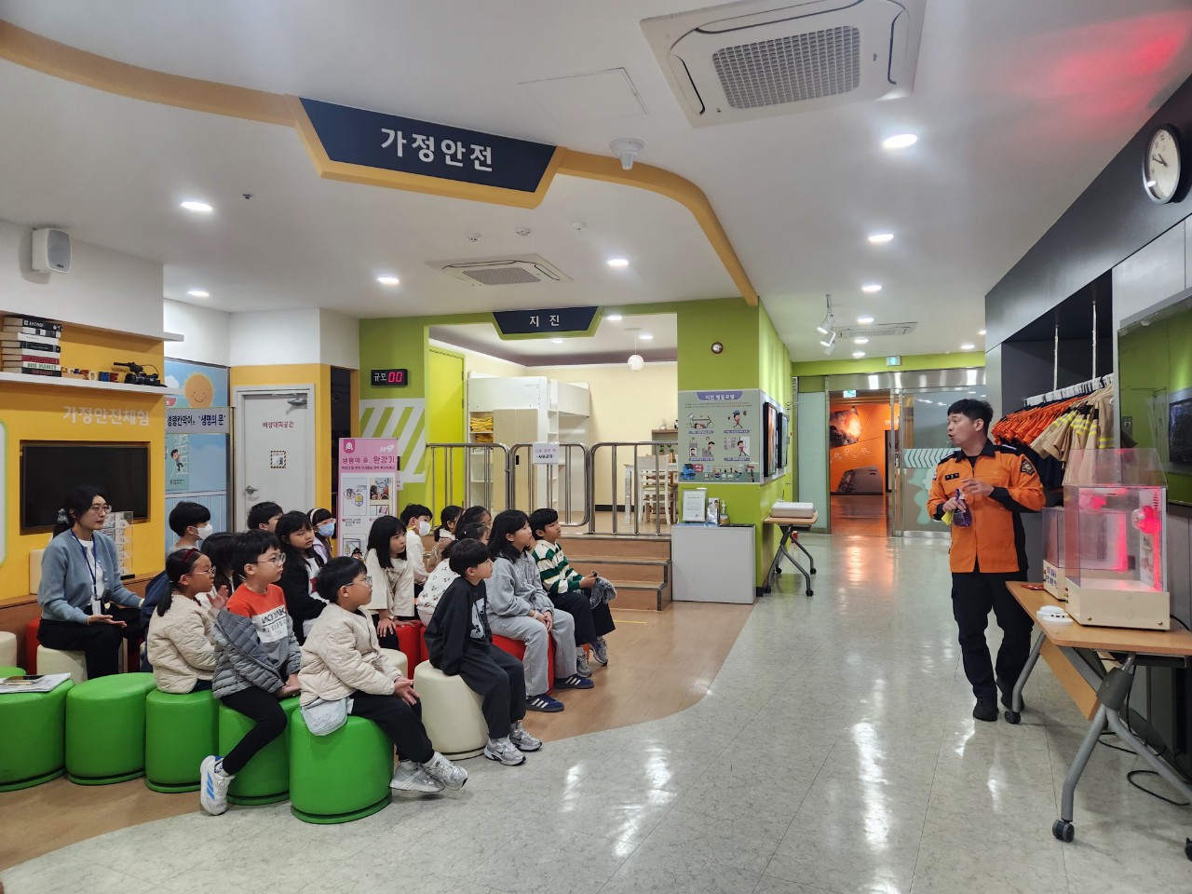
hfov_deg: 73.9
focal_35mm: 23
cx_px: 596
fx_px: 792
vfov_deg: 58.9
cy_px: 447
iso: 160
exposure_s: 1/120
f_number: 1.8
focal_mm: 5.4
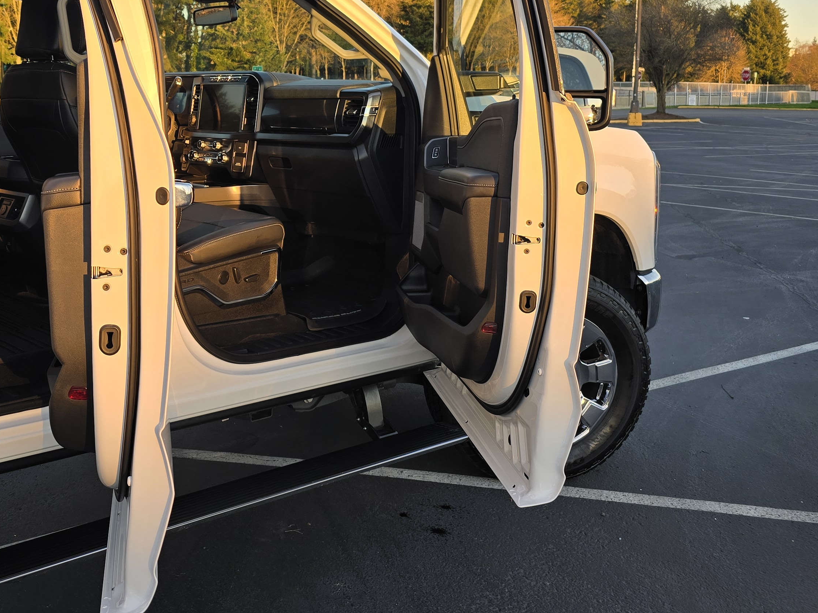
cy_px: 154
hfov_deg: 44.8
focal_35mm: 41
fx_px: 969
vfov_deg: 34.4
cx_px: 246
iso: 16
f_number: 1.7
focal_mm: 6.3
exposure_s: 1/180
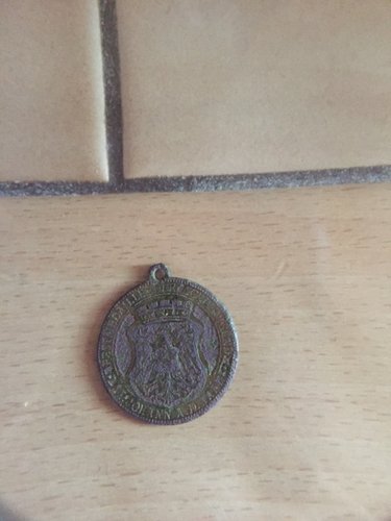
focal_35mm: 29
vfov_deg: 61.7
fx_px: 437
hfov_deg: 48.2
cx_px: 196
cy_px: 260
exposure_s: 1/15
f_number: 2.2
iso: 500
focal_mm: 4.15
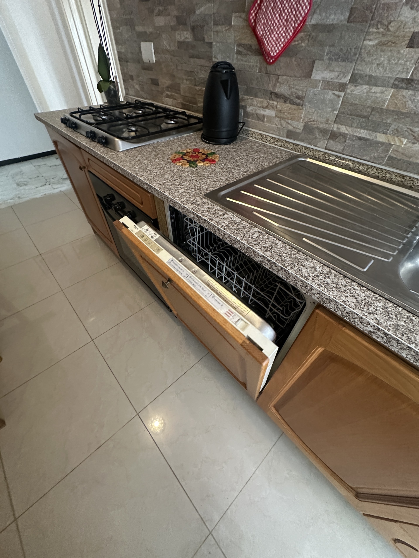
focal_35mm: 14
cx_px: 210
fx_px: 226
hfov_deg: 85.7
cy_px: 279
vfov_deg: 102.1
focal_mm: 2.22
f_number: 2.2
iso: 500
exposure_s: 1/50
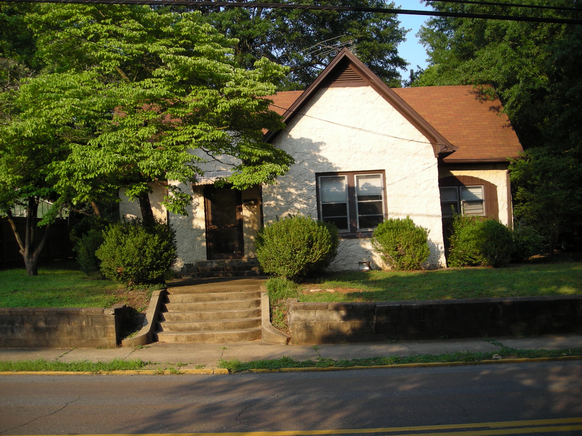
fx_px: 639
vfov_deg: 37.7
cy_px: 218
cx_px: 291
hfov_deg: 49.0
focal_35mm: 38
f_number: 3.2
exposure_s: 1/260
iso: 50
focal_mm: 6.3
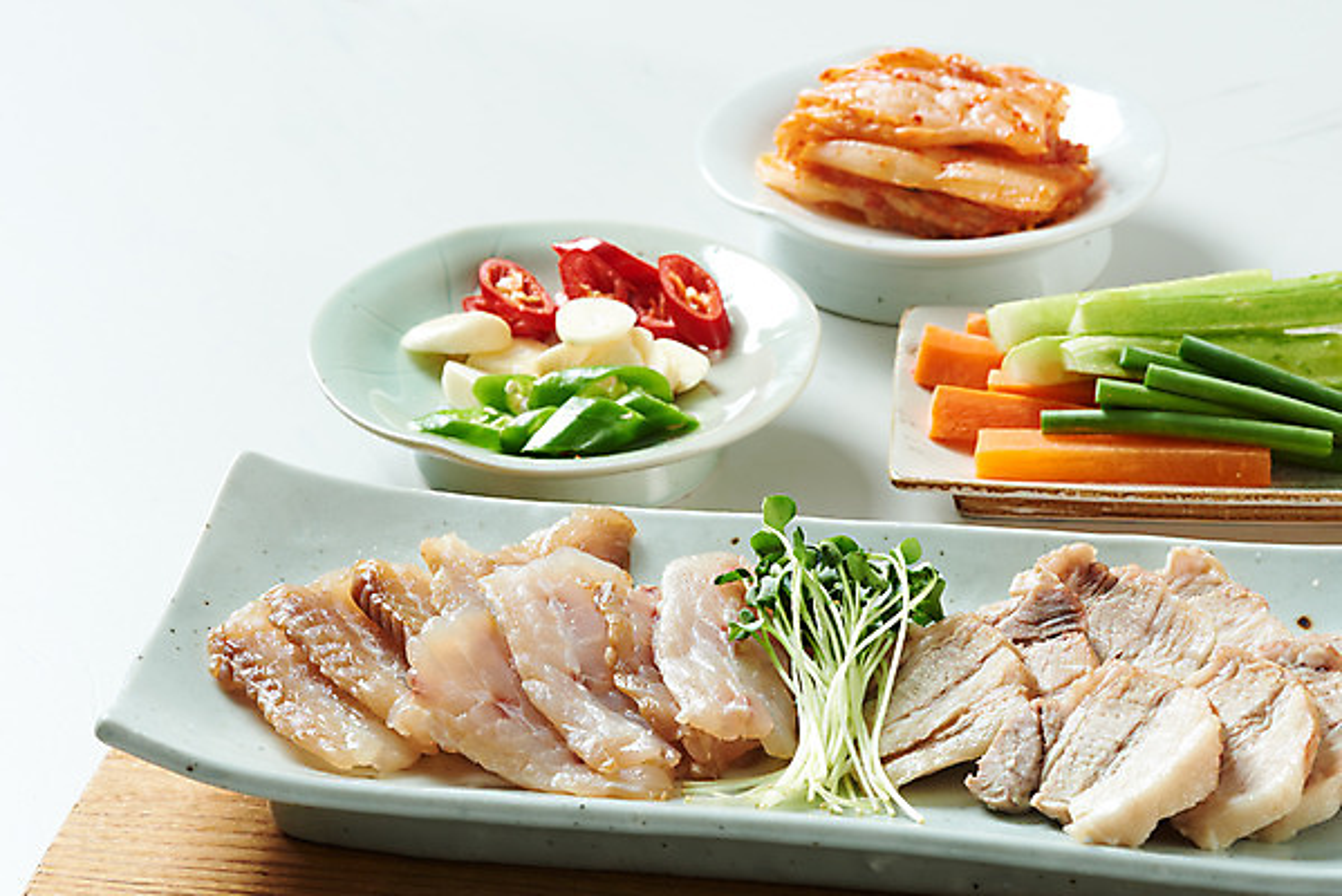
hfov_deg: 19.4
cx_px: 671
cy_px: 448
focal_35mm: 105
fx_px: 3916
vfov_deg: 13.1
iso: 250
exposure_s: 1/125
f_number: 22
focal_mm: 105
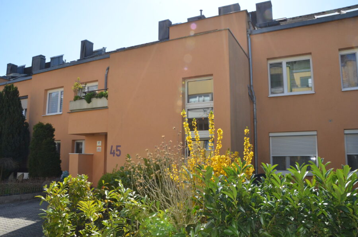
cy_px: 118
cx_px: 179
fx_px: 268
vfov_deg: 47.7
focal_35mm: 27
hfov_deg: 67.5
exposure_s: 1/250
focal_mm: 18
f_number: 16
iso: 640
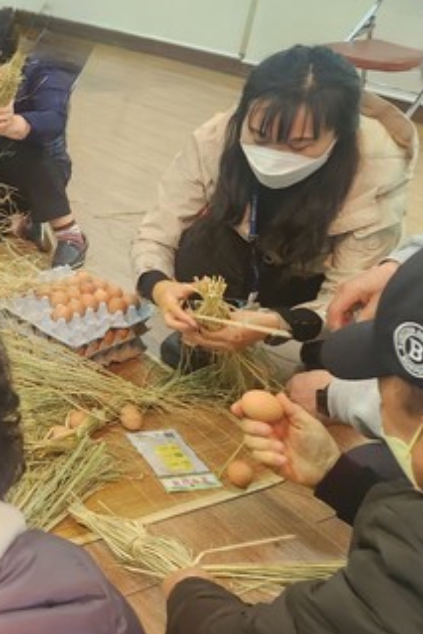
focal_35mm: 45
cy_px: 237
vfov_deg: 43.2
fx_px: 792
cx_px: -161
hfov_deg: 24.9
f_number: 1.8
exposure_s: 1/120
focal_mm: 5.4
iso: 400
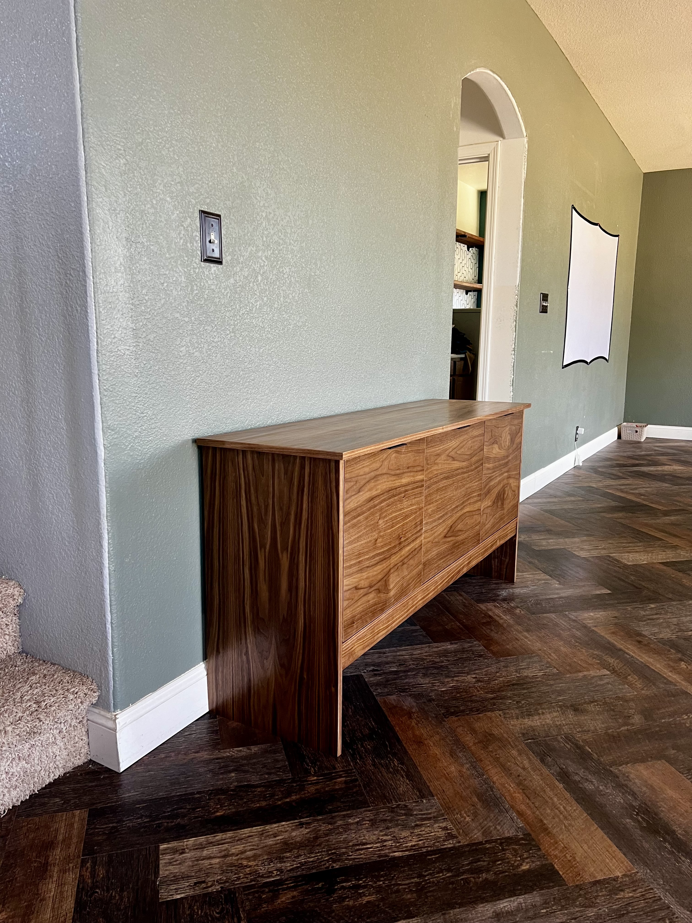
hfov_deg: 53.1
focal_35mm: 26
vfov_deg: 67.3
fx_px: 693
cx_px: 346
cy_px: 462
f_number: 1.5
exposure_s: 1/60
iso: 160
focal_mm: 5.7
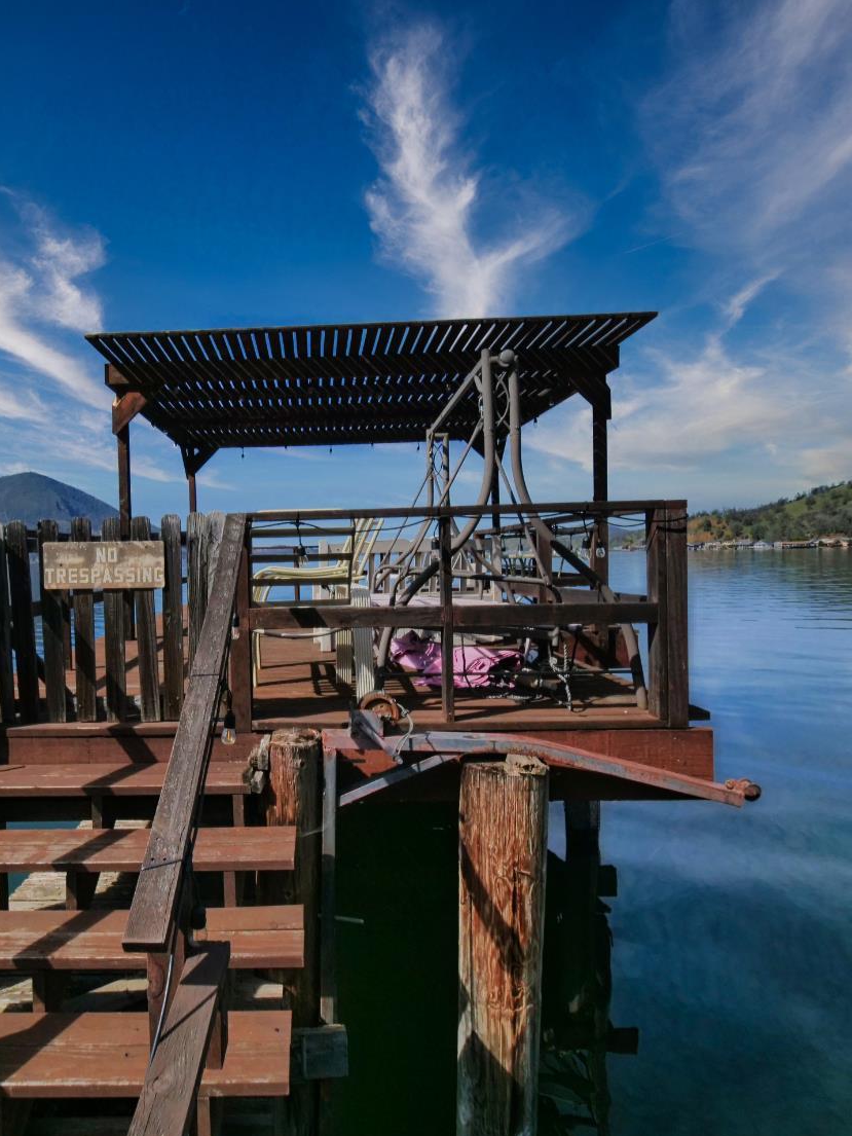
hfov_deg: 67.4
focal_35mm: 19
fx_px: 623
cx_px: 307
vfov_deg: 84.7
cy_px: 577
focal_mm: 7
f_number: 2.8
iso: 320
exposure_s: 1/8000
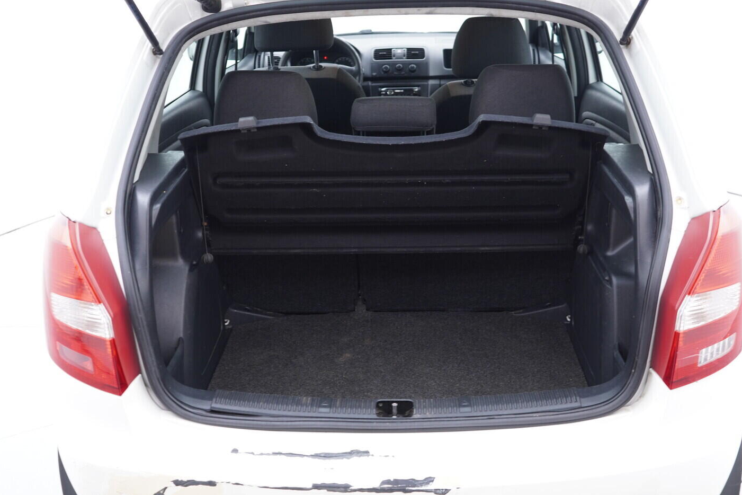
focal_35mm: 37
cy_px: 252
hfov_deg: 51.9
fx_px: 763
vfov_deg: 35.9
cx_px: 379
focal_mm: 24
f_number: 2.8
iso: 250
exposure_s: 1/40
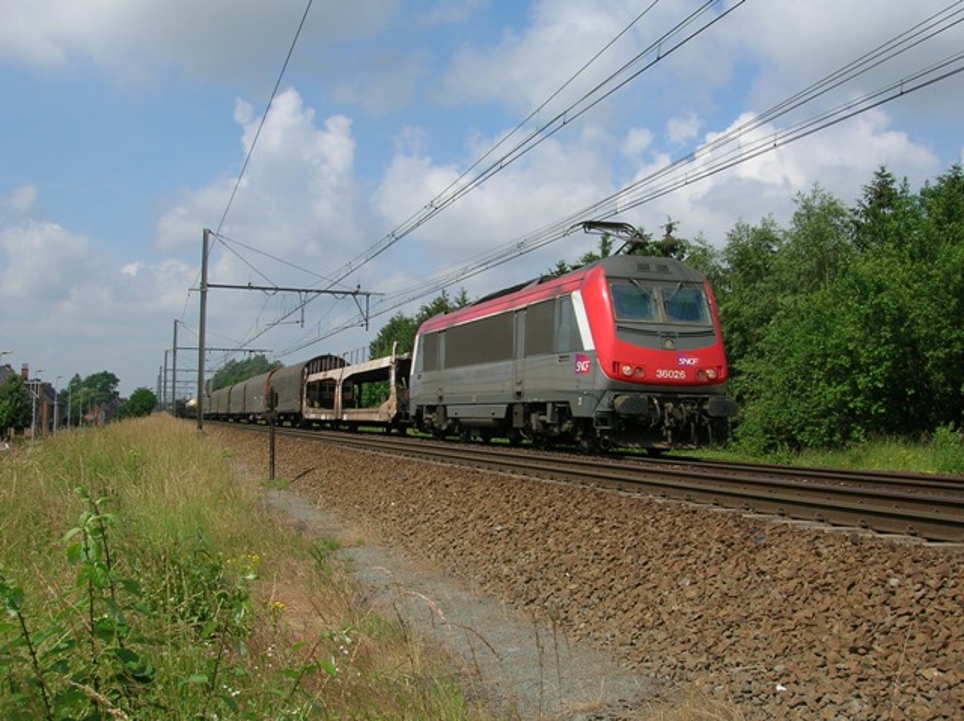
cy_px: 360
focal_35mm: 42
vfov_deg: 34.3
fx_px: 1169
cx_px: 482
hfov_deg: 44.8
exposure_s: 1/493
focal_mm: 7
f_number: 5.2
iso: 50
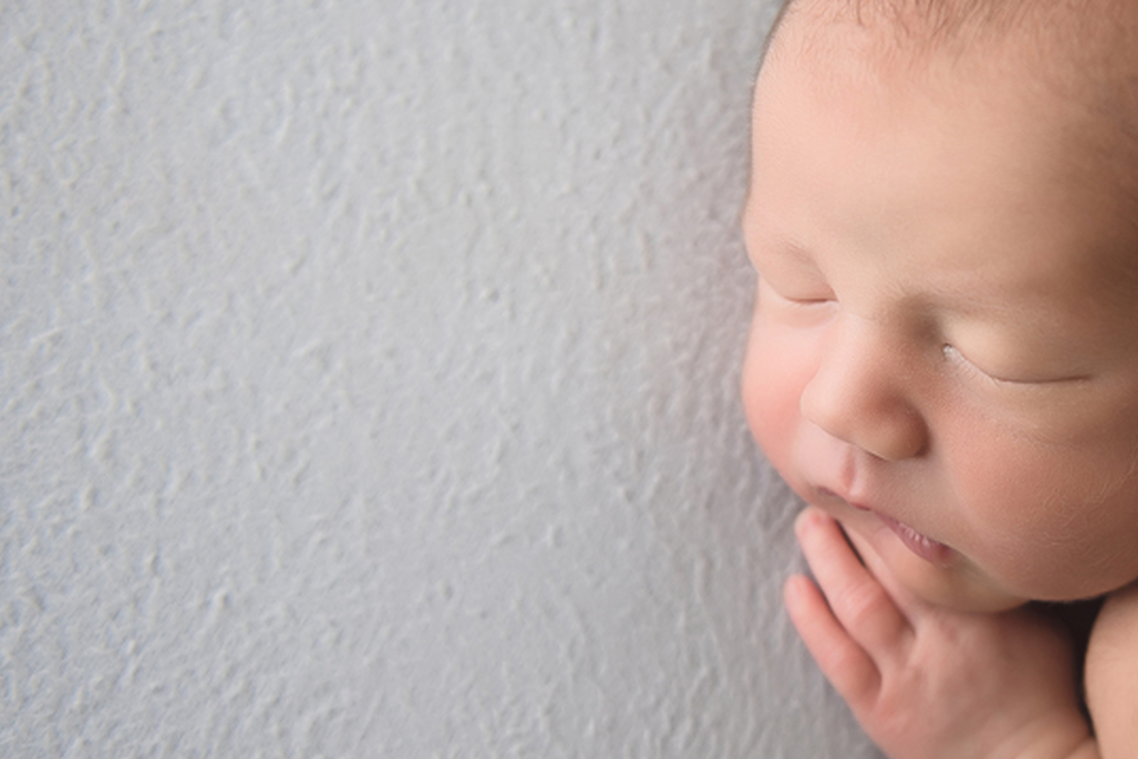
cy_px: 417
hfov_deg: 25.9
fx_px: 2402
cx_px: 1002
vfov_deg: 17.9
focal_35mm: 76
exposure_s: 1/160
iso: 100
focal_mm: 34
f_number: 2.8
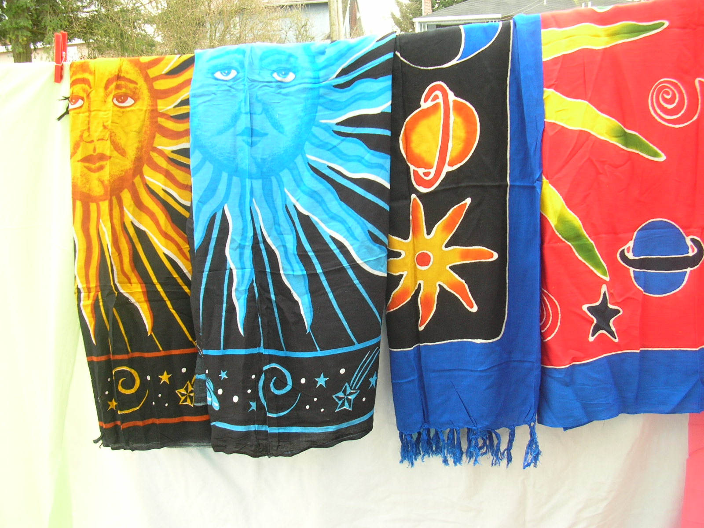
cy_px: 264
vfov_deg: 40.7
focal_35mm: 35
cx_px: 352
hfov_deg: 52.6
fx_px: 712
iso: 50
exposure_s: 1/32.6
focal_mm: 5.8
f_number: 2.8
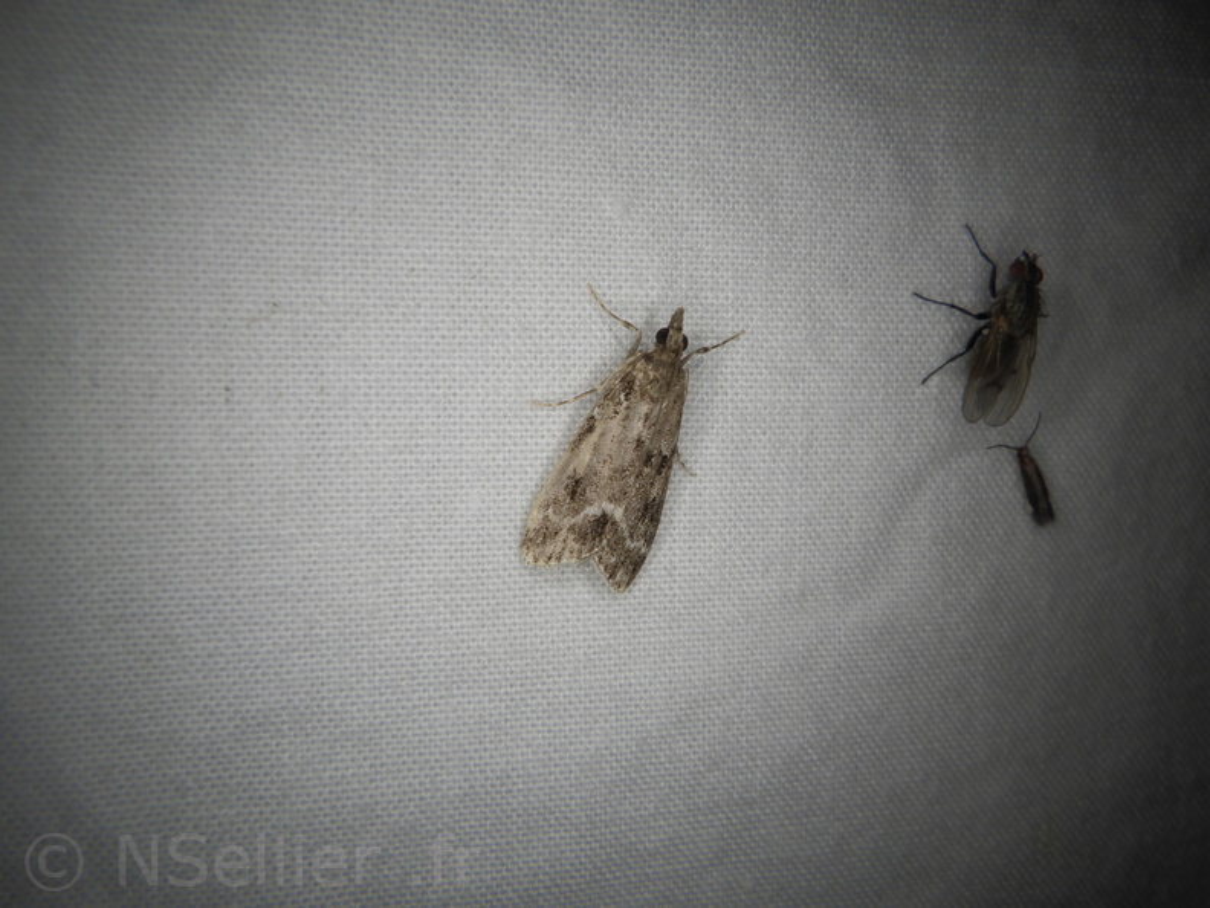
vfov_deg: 41.8
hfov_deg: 54.0
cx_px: 605
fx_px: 1188
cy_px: 454
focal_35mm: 34
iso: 125
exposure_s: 1/1000
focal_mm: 6.1
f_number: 4.6
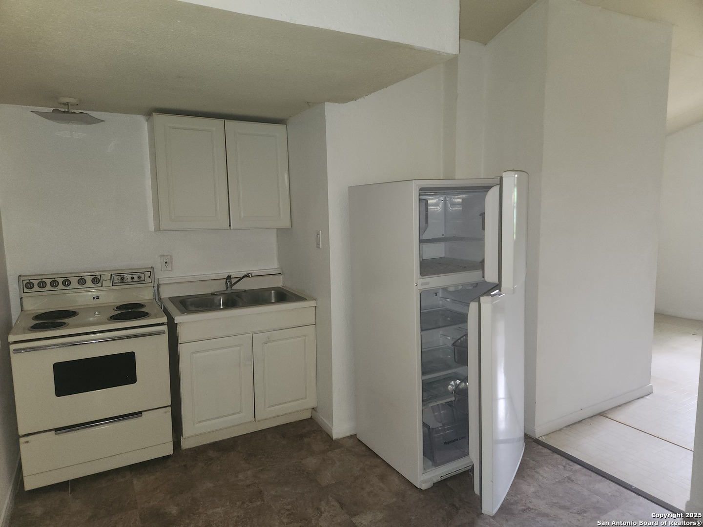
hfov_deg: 73.9
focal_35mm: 23
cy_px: 264
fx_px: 467
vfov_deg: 58.9
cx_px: 352
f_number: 1.8
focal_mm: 5.4
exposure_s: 1/23
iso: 125
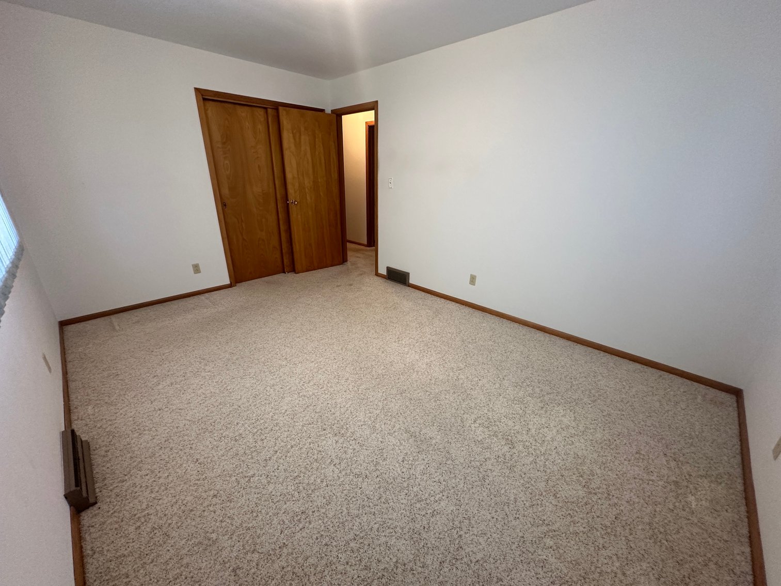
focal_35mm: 14
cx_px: 390
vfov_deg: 85.7
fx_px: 316
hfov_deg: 102.1
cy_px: 293
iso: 320
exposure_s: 1/120
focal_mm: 2.22
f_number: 2.2
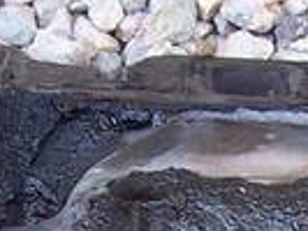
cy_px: 497
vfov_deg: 6.2
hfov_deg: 8.5
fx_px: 2057
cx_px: 273
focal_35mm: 231
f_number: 2.8
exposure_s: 1/45
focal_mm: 6.3
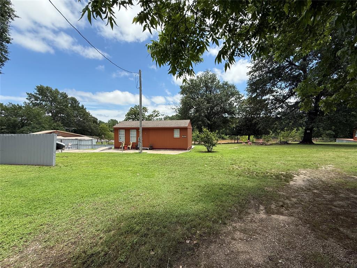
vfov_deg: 85.7
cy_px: 134
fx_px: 144
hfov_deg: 102.1
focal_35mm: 14
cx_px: 178
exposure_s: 1/1431
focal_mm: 2.22
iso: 50
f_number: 2.2
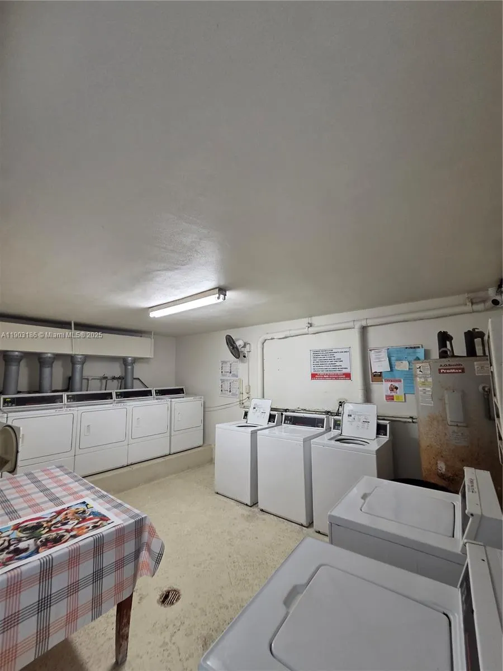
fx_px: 252
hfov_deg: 89.9
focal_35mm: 13
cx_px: 252
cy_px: 336
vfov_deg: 106.2
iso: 250
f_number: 2.2
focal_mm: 2.2
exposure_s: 1/60
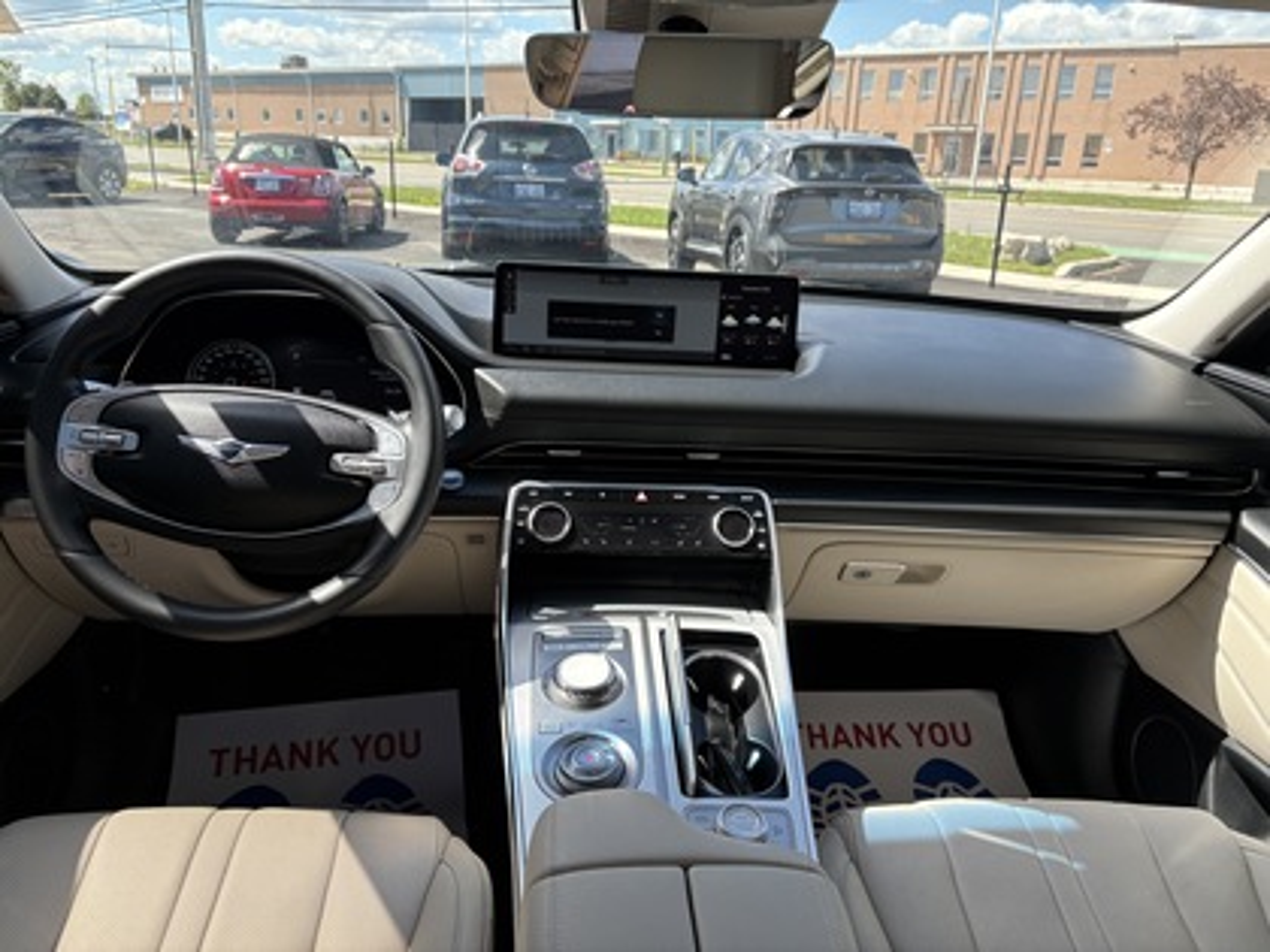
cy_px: 476
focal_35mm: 26
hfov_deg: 67.3
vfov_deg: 53.1
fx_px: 954
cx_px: 635
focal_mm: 5.96
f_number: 1.6
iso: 50
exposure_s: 1/531
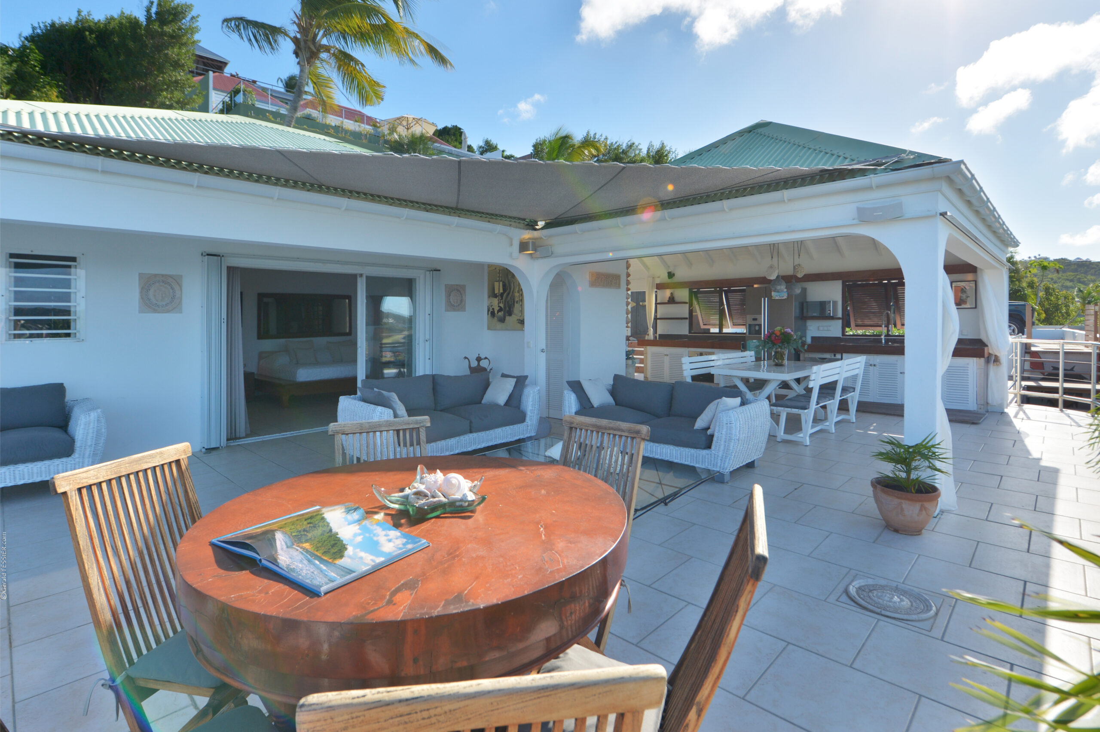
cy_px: 366
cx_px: 550
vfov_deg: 67.3
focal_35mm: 18
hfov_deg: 90.0
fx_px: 550
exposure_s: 1/500
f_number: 7.1
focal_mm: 18
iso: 160
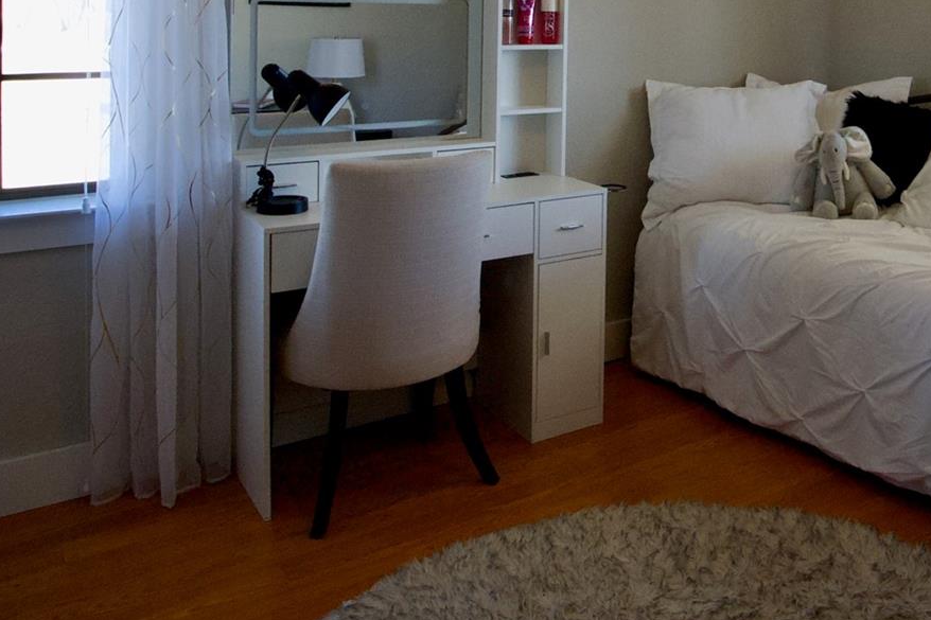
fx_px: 905
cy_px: 26
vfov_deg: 34.9
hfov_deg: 51.6
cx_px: 721
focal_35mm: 35
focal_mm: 10
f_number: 14
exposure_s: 1/50
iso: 2000
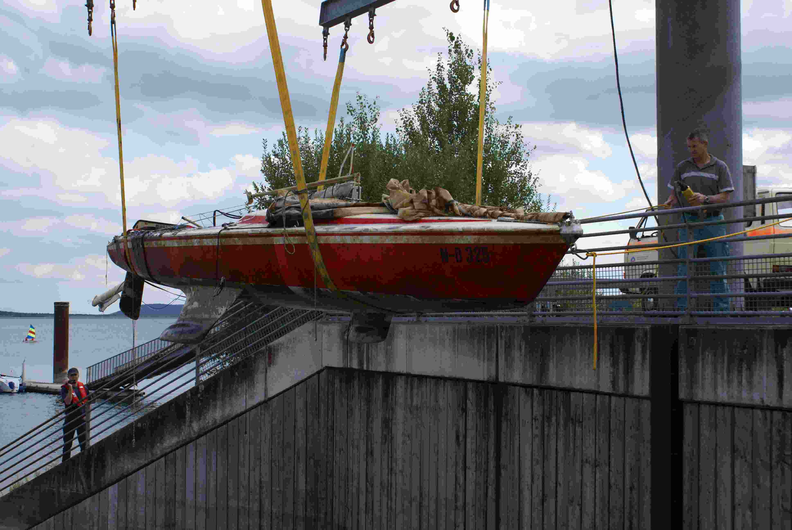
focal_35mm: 52
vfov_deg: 25.8
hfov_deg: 37.8
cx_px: 396
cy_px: 265
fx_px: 1156
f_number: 9
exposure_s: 1/400
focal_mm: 35
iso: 200
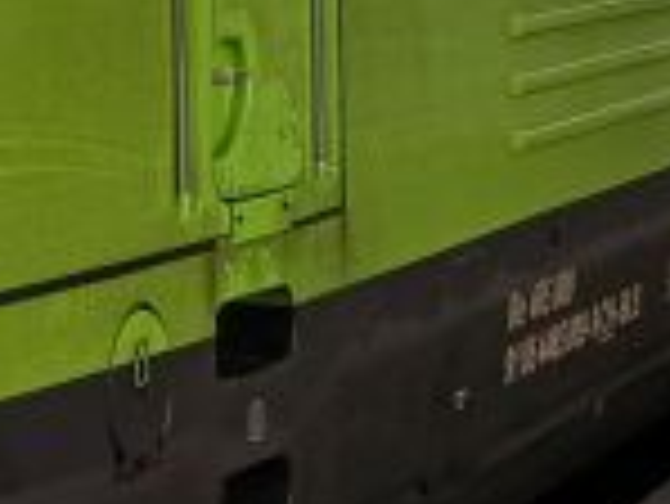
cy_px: -117
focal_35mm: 172
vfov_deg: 8.5
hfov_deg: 10.9
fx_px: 3332
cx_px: -436
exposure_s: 1/310
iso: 50
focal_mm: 4.65
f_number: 1.8
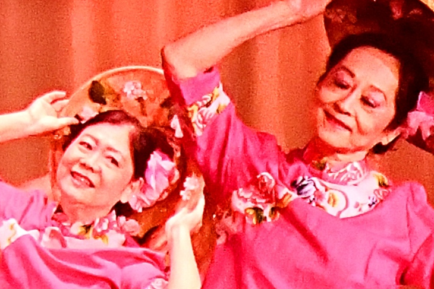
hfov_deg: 9.2
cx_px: 710
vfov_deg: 6.3
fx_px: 2604
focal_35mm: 216
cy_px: 282
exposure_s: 1/800
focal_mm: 34
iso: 10000
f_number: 3.5
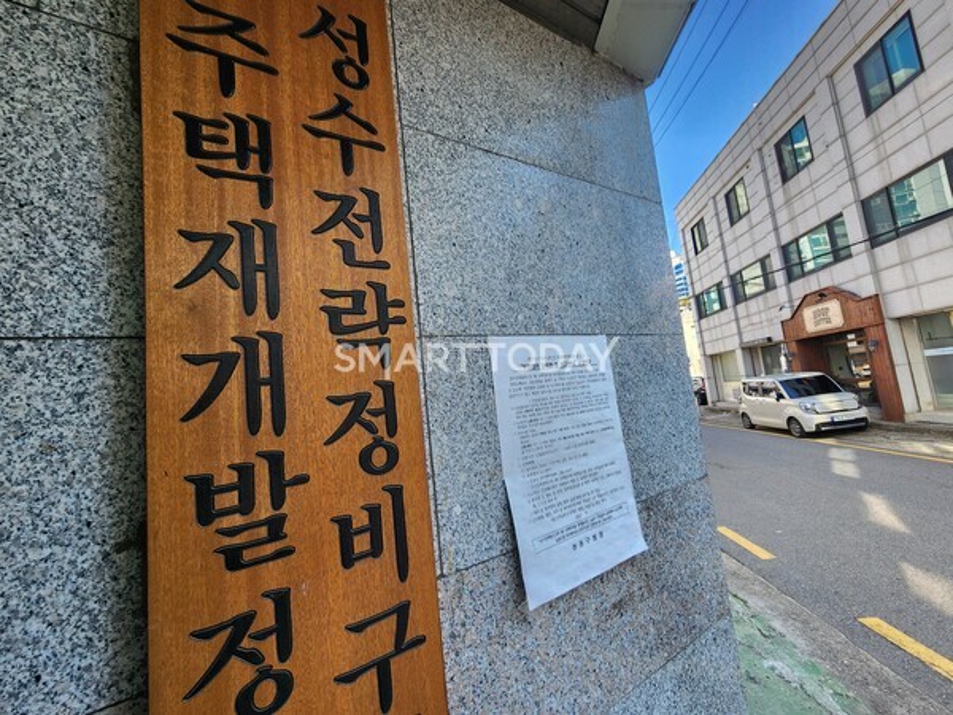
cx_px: 476
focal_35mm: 13
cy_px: 358
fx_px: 358
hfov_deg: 106.2
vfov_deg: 89.9
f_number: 2.2
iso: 50
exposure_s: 1/245
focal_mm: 2.2
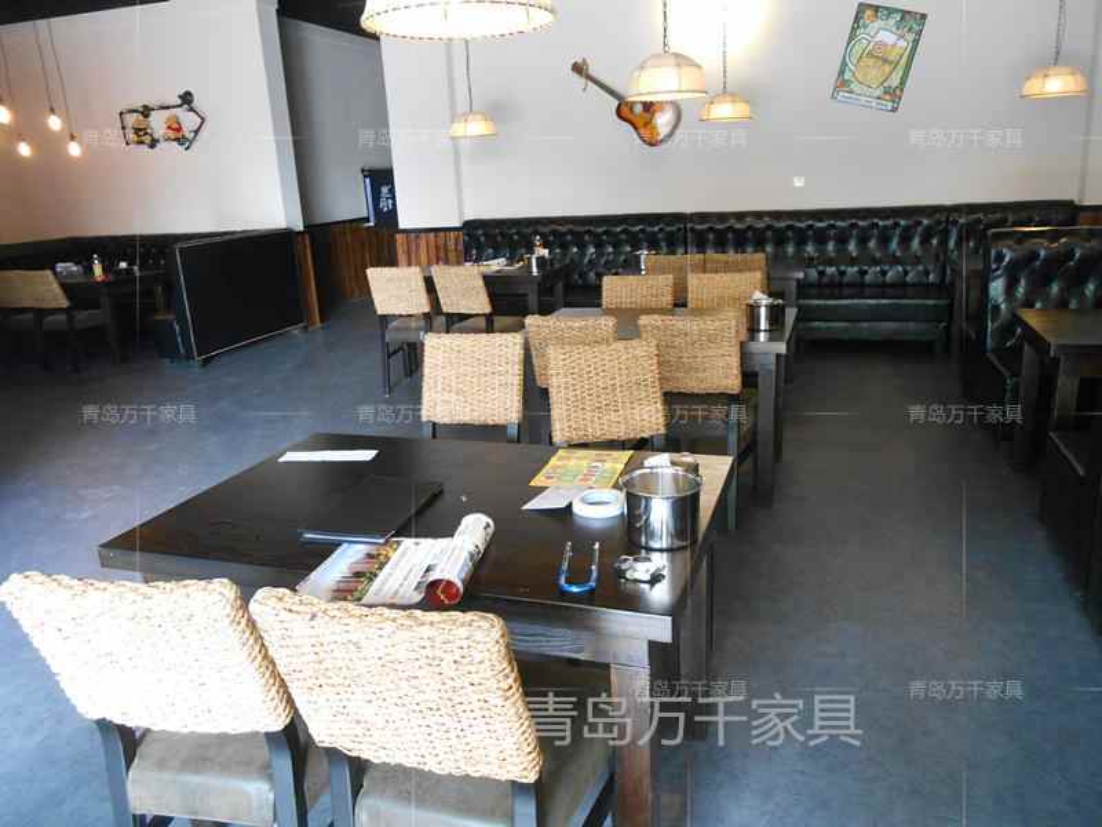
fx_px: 828
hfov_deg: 67.3
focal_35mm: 26
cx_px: 551
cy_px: 414
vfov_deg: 53.1
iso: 400
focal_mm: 4.6
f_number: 3.5
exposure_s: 1/15
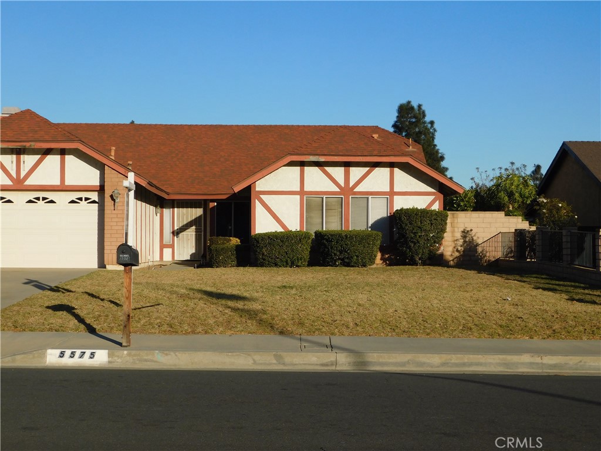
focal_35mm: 59
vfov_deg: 24.8
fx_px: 1024
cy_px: 226
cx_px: 300
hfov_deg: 32.7
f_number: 8
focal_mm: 10.4
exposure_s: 1/400
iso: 125
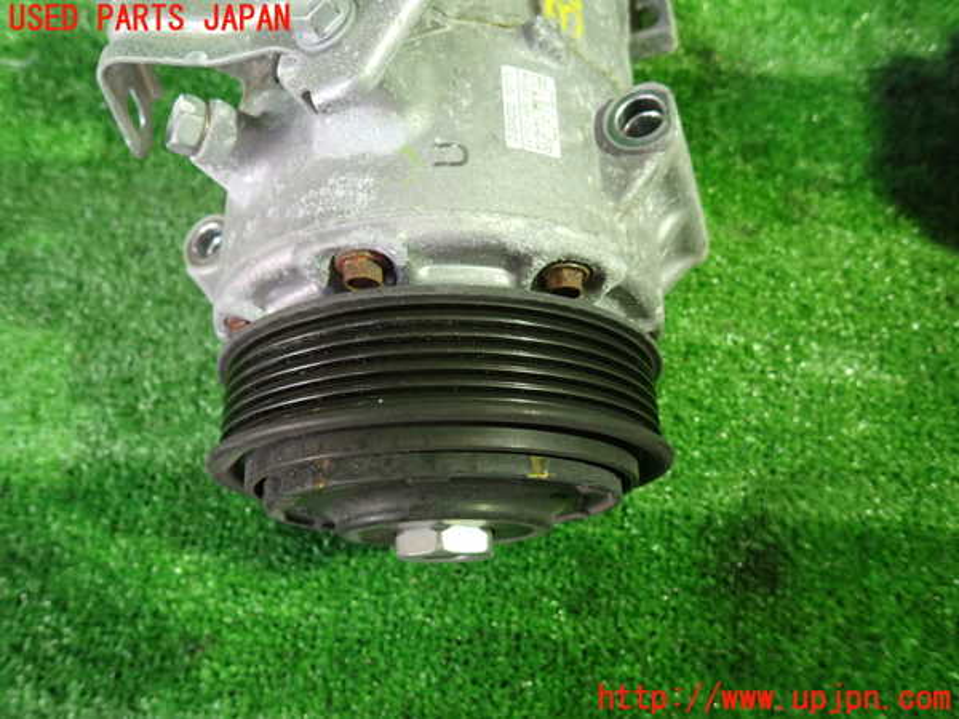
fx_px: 693
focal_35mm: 25
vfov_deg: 54.9
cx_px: 480
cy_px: 360
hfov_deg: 69.4
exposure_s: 1/30
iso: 640
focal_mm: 4.5
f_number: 2
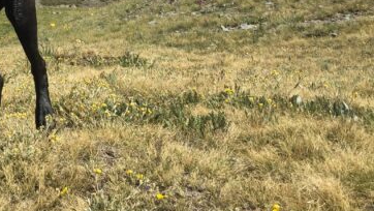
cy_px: -46
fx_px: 665
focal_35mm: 67
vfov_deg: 17.2
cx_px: 76
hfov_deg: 30.7
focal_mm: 4.15
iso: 32
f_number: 2.2
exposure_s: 1/2639
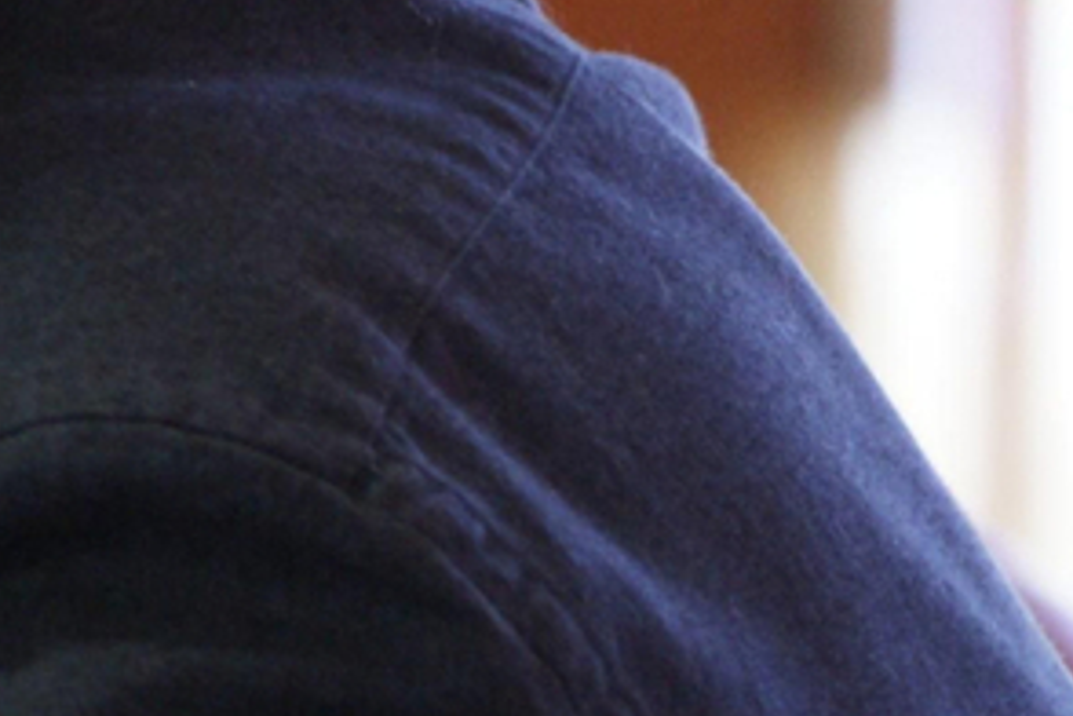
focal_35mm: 1144
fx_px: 34095
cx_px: -1285
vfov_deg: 1.2
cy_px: 256
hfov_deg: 1.8
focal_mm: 210
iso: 1600
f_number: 5
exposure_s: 1/50
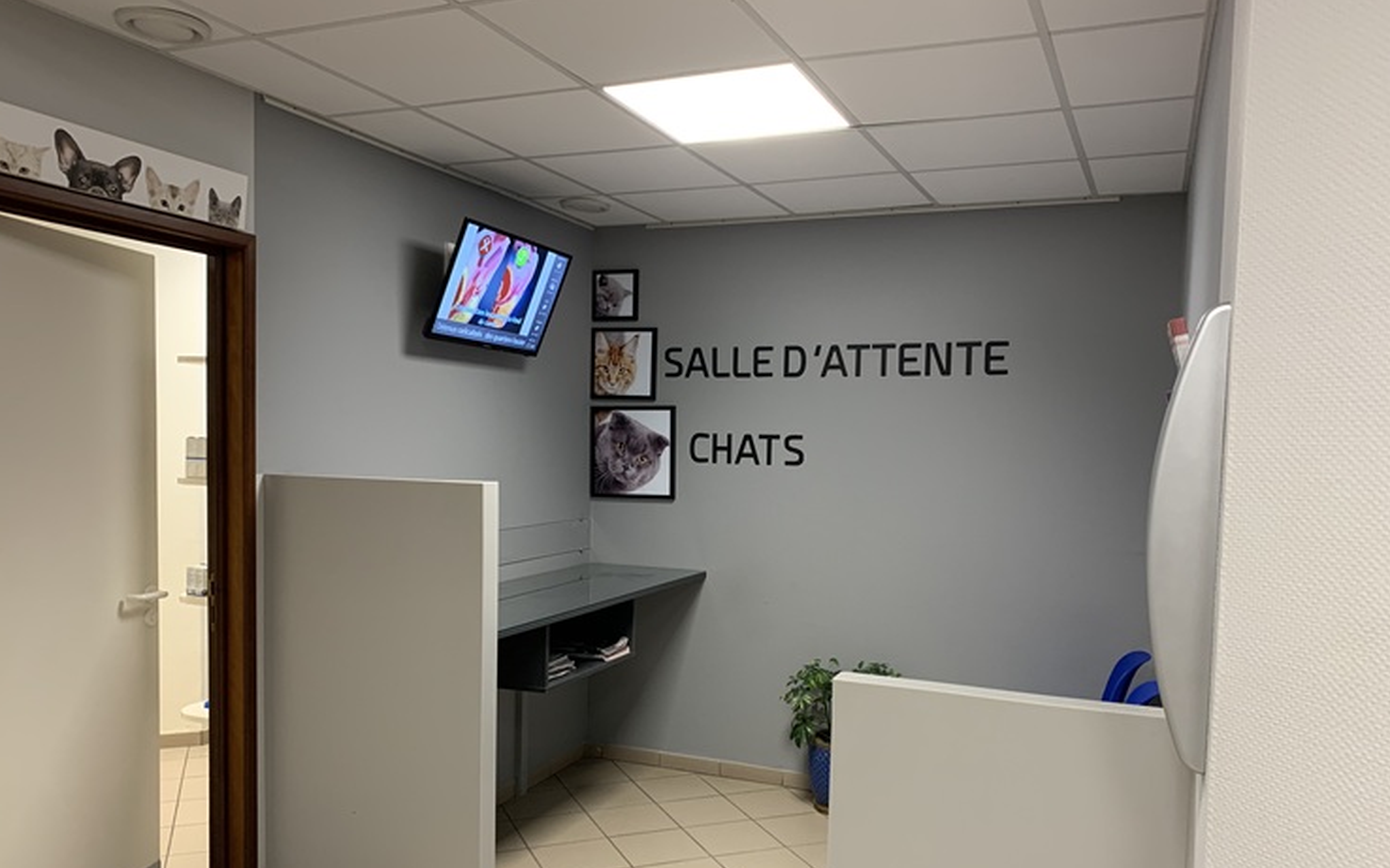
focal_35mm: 28
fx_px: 1061
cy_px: 520
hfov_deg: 66.5
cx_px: 701
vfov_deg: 44.3
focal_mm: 4.25
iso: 125
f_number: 1.8
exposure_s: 1/60
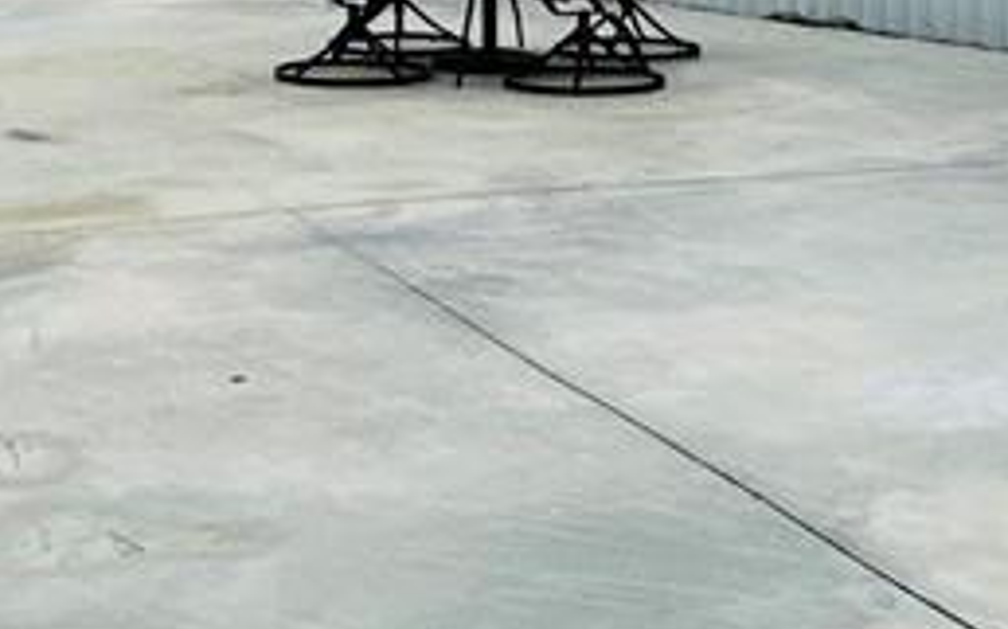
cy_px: 47
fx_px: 2526
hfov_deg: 22.5
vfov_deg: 14.0
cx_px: 426
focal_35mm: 92
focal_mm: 2.22
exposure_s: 1/2398
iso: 50
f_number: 2.2
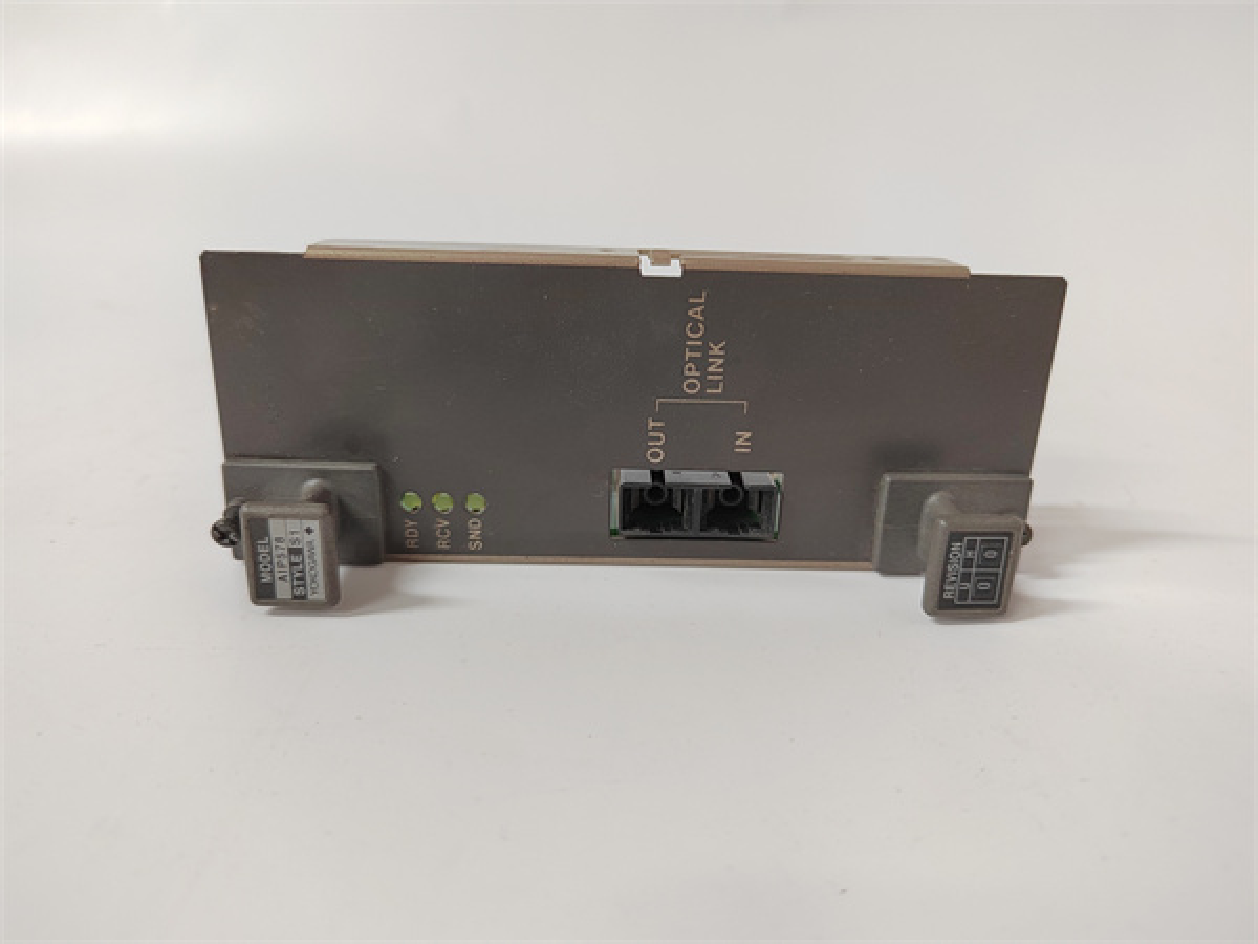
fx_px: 836
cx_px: 629
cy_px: 472
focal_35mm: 23
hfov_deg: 73.9
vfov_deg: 58.9
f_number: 1.9
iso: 1378
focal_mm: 5.52
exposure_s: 1/50
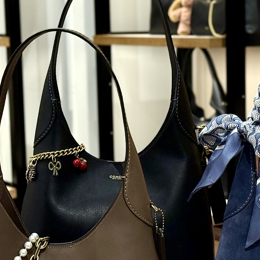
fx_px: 1028
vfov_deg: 14.4
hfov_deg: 14.3
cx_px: 206
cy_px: 162
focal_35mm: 121
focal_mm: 6.76
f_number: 1.78
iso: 125
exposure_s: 1/120
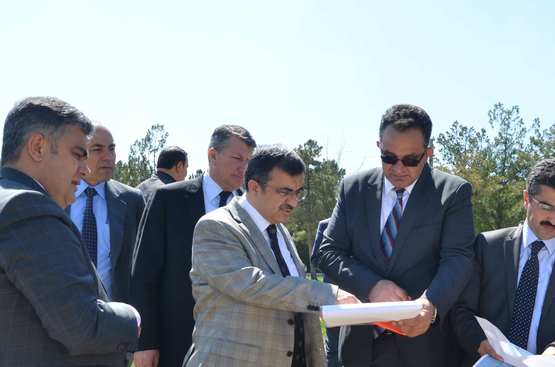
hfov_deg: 39.7
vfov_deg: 26.9
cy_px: 215
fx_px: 766
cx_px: 333
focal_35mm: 50
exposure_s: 1/250
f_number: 8
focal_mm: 21
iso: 180
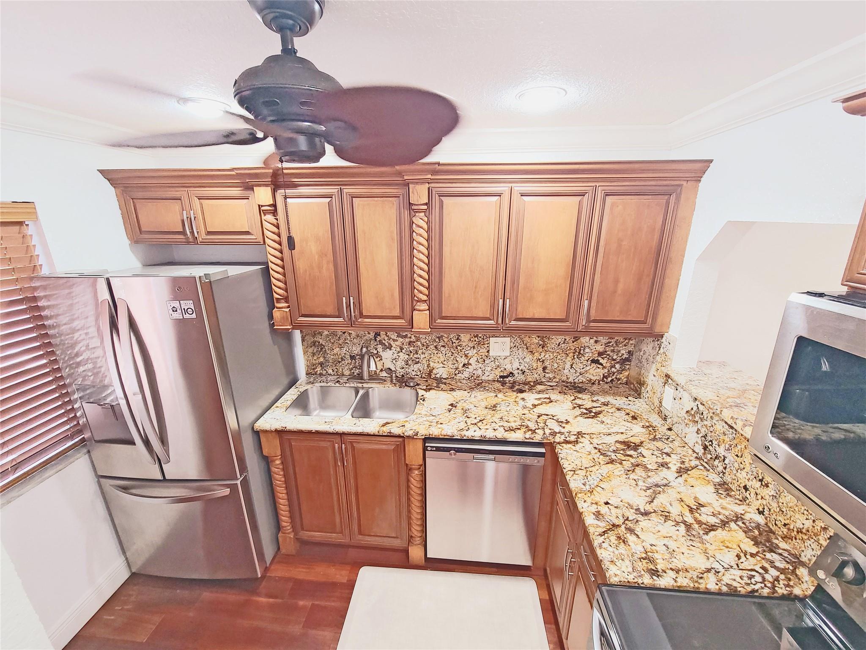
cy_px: 325
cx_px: 433
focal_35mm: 13
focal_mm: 2.2
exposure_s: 1/60
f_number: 2.2
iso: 400
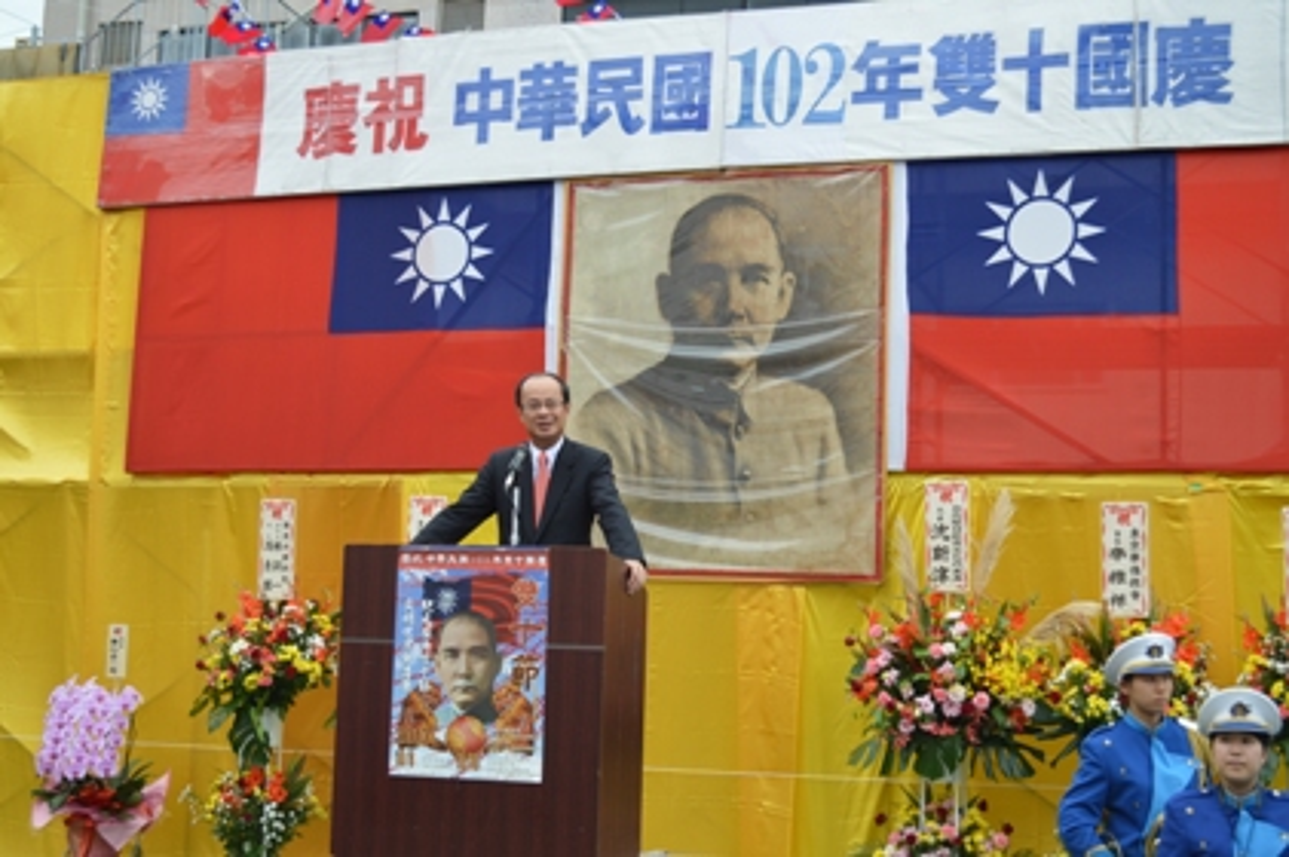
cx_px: 644
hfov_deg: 41.1
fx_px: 1717
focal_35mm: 48
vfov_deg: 28.0
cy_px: 428
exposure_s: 1/125
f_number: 5.6
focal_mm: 32
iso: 110
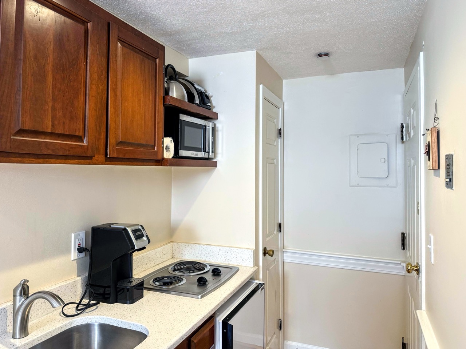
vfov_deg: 56.8
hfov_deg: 71.6
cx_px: 233
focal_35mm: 24
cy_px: 174
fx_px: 323
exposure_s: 1/60
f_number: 1.78
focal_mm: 6.76
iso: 160
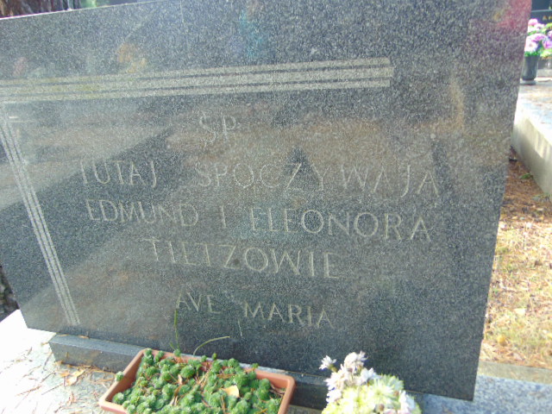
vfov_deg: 54.9
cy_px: 207
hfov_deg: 69.4
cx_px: 276
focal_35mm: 25
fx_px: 399
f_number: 3
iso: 80
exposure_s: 1/60
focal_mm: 4.5
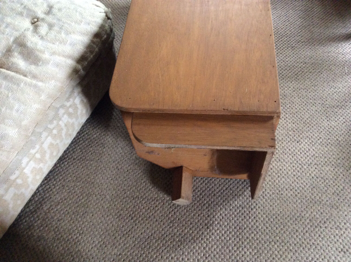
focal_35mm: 32
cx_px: 176
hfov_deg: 56.9
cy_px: 131
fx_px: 324
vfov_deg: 44.1
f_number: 2.4
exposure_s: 1/17
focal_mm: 3.3
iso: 250
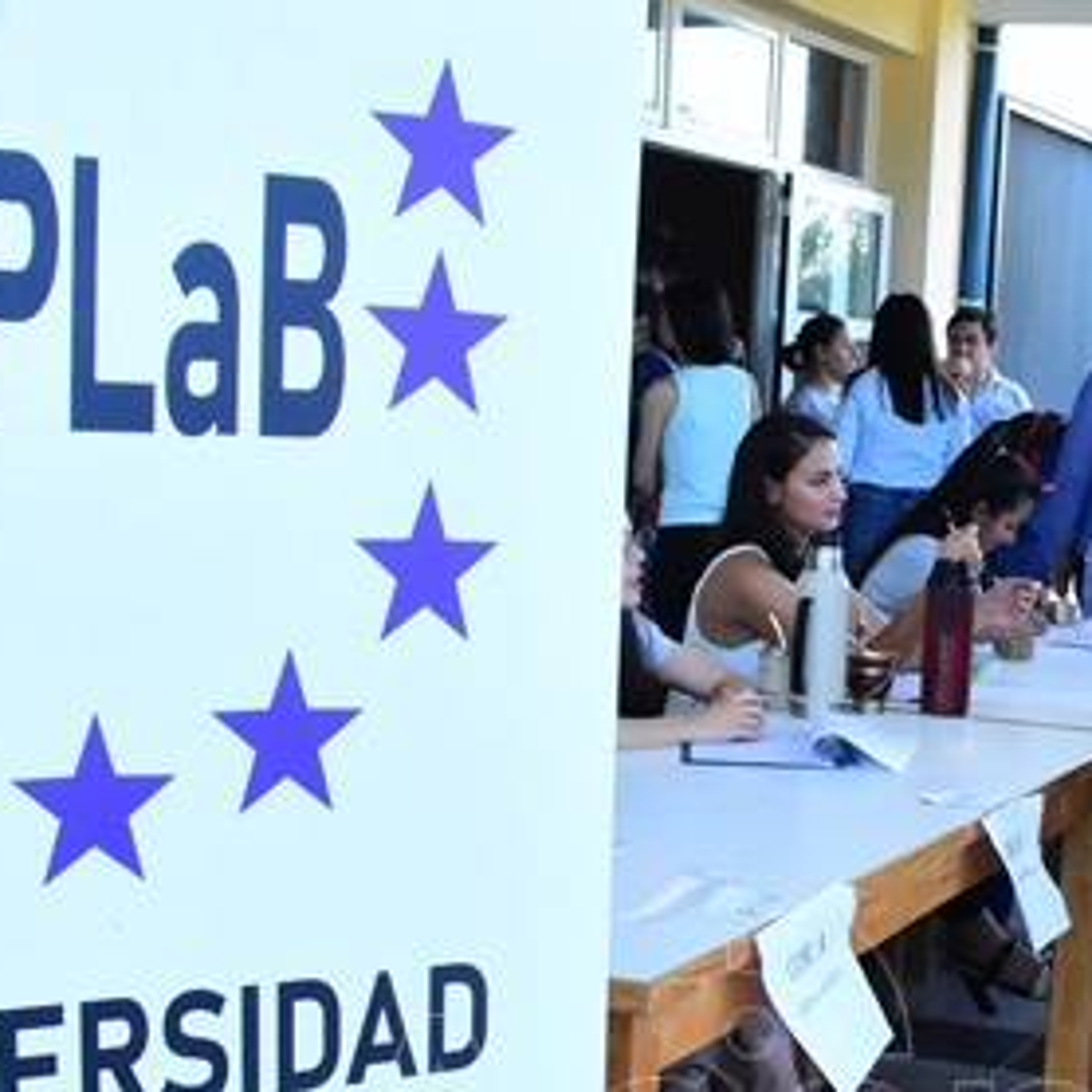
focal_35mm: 66
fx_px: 2356
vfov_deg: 26.0
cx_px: 978
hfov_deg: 25.3
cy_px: 729
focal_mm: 18
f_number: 11
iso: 4000
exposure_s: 1/500
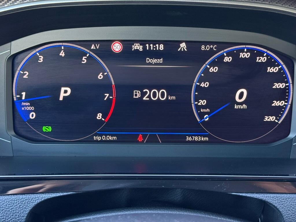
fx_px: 410
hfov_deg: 39.7
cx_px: 148
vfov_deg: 30.3
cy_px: 111
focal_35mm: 48
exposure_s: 1/34
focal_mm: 6.76
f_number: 1.78
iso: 250
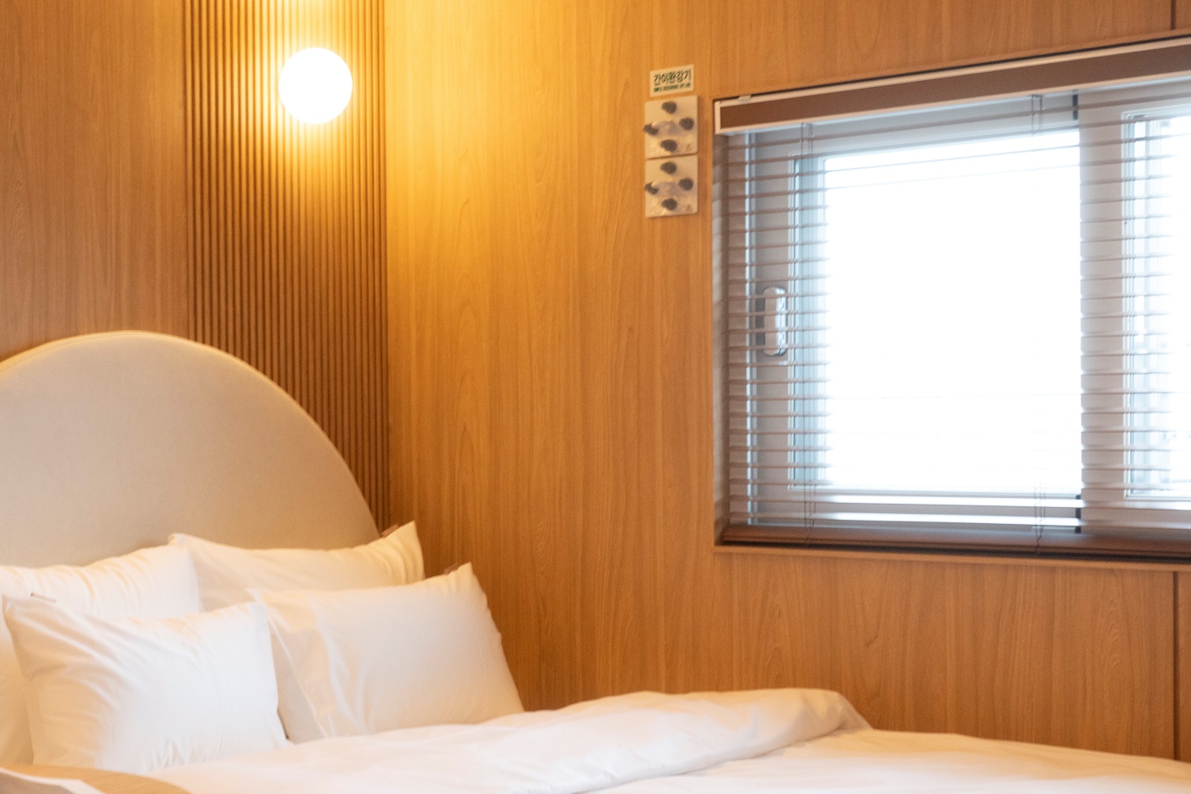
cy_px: 444
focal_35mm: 58
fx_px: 1918
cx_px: 369
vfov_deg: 23.4
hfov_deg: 34.1
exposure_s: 1/80
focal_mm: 40
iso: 3200
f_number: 7.1
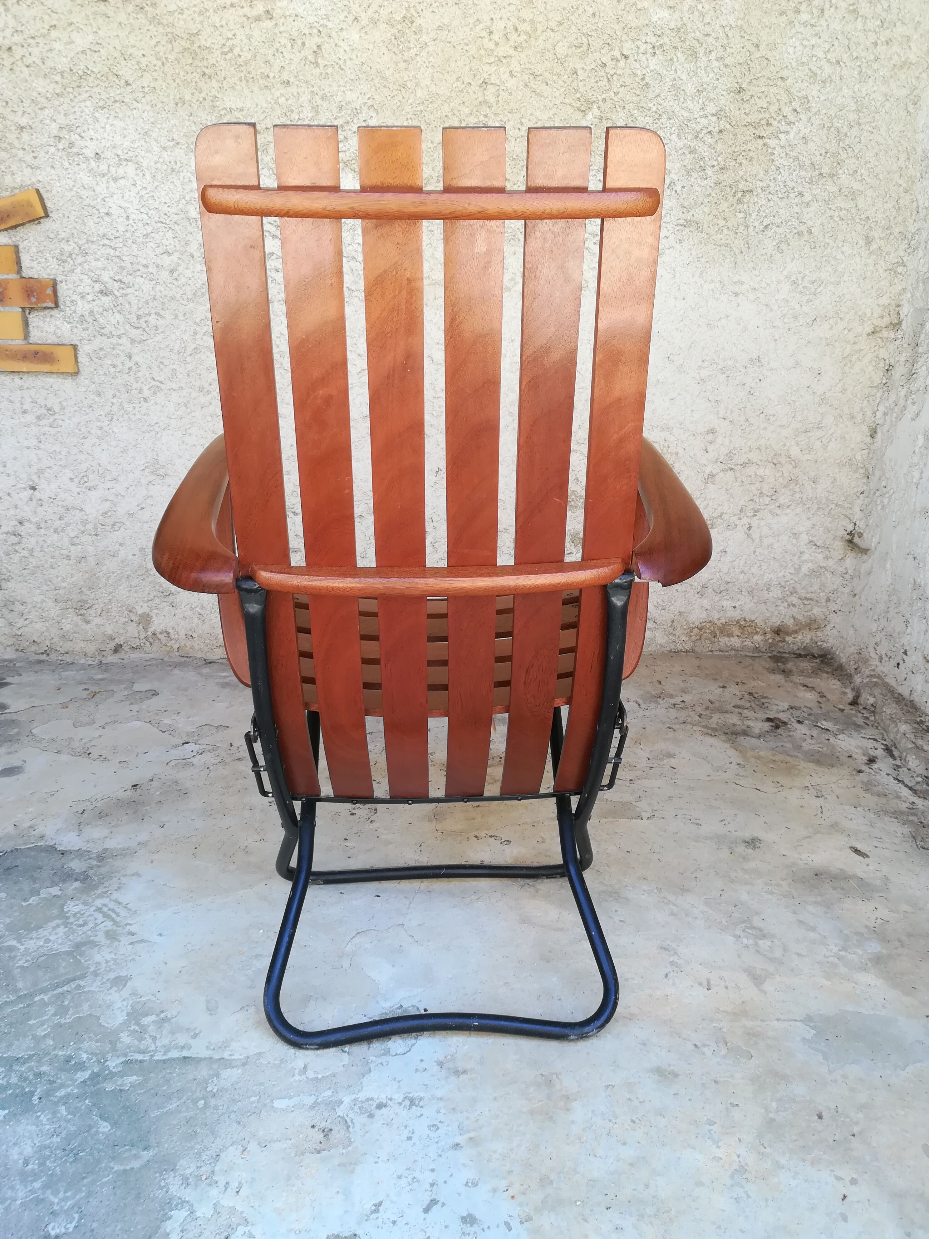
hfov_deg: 53.1
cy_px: 620
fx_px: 930
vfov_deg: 67.3
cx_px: 464
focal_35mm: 26
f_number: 2.2
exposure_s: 1/50
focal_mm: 3.83
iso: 64
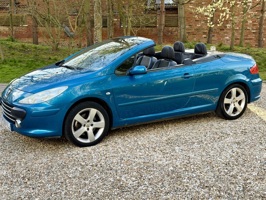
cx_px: 131
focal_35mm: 49
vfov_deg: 29.7
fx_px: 377
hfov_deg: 38.9
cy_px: 100
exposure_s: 1/407
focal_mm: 6.76
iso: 80
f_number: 1.78
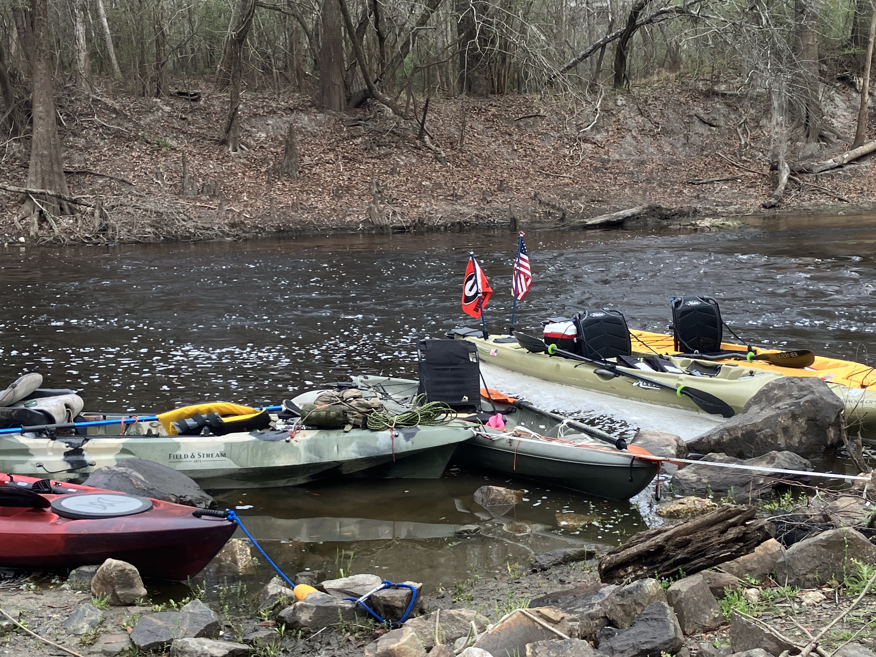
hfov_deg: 33.8
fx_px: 1442
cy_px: 396
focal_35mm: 57
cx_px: 482
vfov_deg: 25.6
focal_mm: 3.99
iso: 25
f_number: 1.8
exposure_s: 1/149
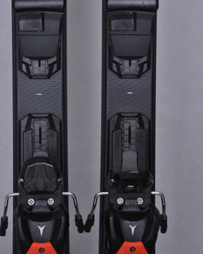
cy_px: 107
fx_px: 1224
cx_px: 83
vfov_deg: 11.9
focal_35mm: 163
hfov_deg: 9.5
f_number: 9.5
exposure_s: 1/125
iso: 3200
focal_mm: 75
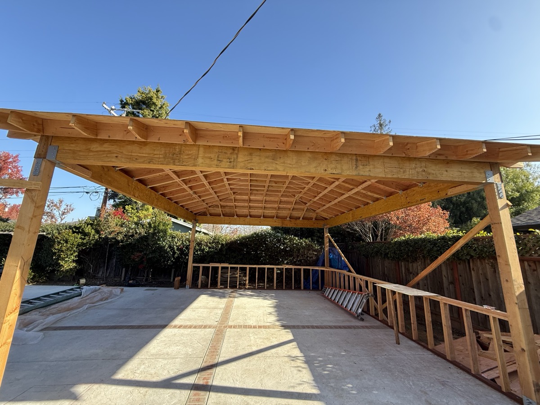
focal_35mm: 14
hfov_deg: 102.1
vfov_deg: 85.7
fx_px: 218
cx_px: 270
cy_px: 202
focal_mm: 2.22
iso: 64
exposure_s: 1/430
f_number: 2.2
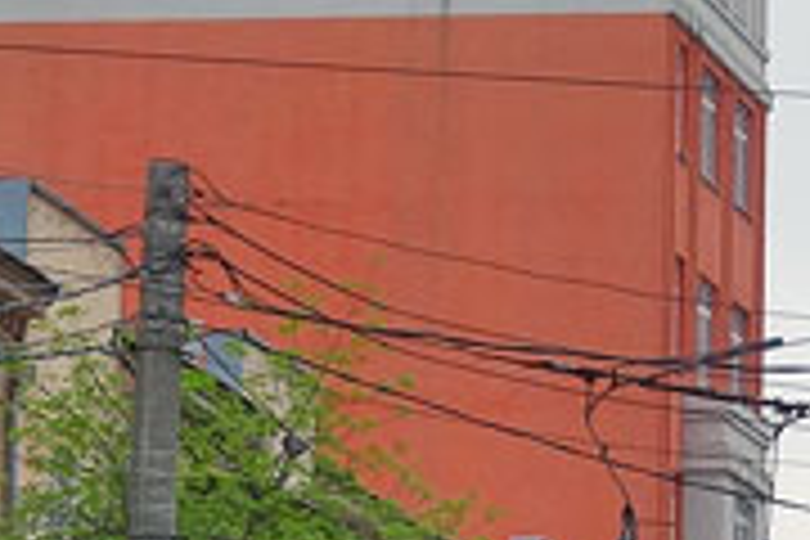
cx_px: 1035
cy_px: 608
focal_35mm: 267
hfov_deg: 7.6
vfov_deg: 5.1
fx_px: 6007
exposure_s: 1/500
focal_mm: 14.75
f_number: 4.5
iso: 125
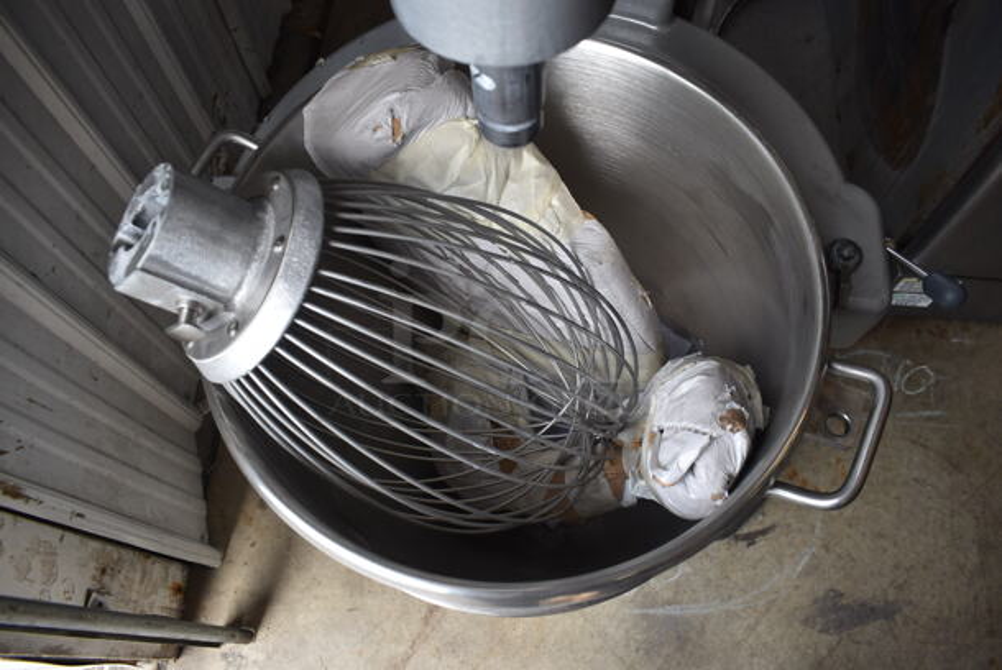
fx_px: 752
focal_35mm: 27
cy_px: 335
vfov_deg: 48.0
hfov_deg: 67.3
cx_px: 501
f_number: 5.6
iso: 200
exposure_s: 1/125
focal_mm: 18
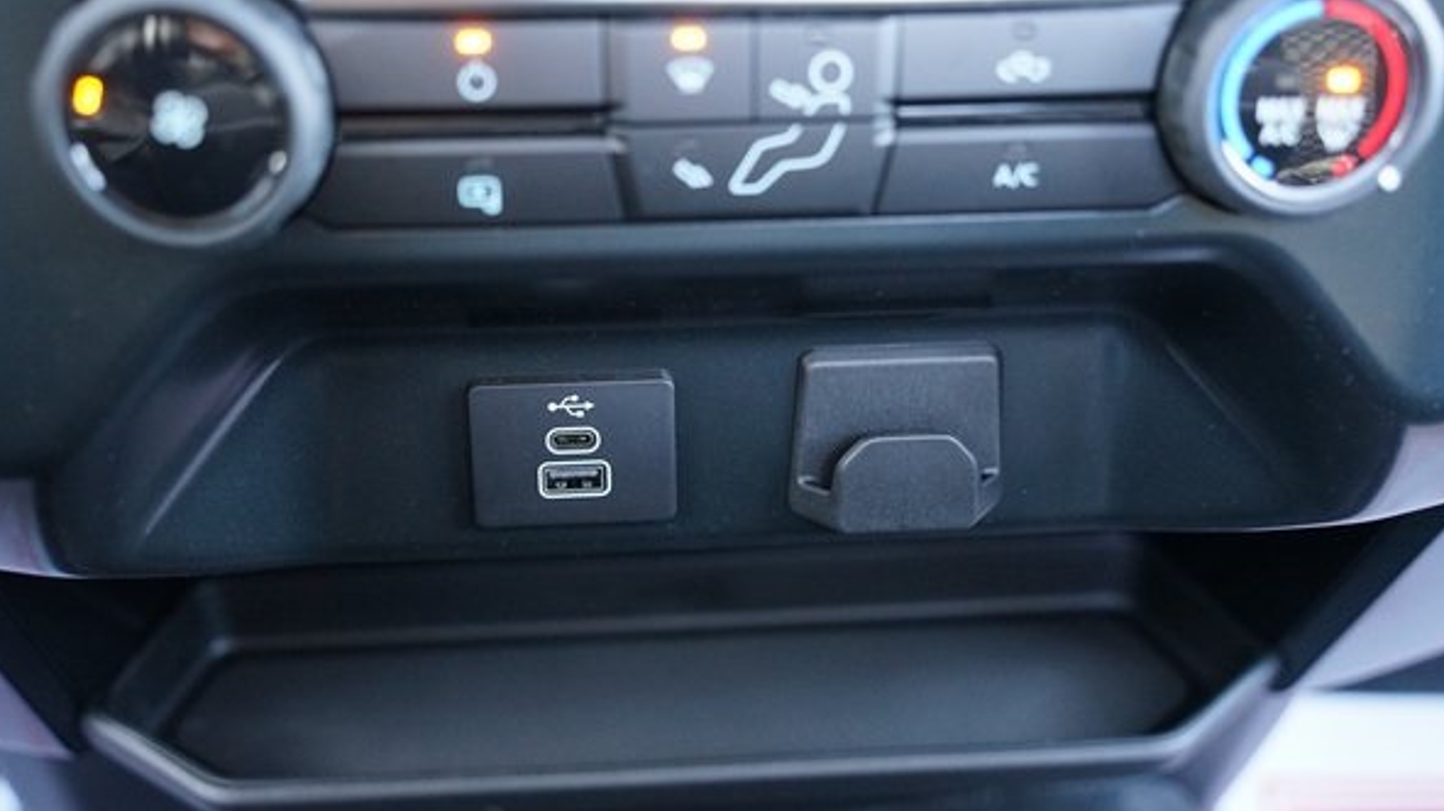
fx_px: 1608
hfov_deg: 48.4
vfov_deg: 28.3
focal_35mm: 42
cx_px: 694
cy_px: 438
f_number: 3.2
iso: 3200
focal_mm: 37
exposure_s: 1/60
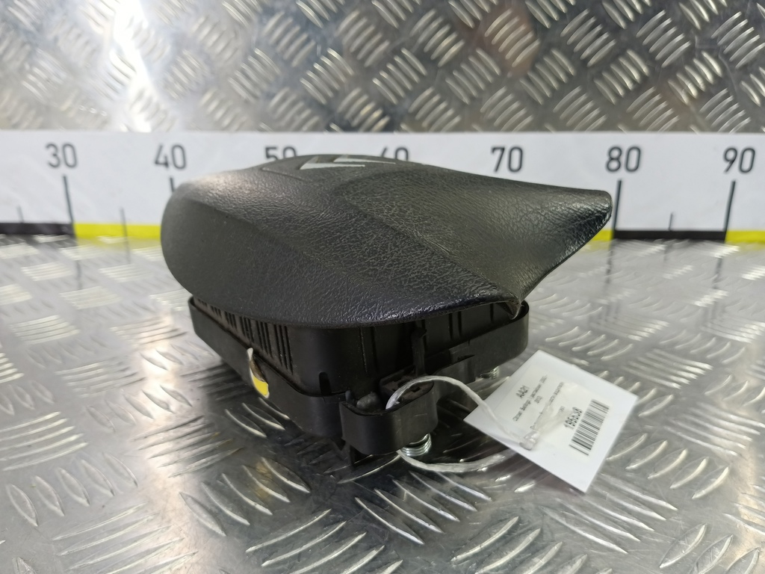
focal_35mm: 23
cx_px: 382
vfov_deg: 58.9
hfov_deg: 73.9
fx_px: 508
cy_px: 287
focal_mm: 4.11
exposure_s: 1/50
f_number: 1.6
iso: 189
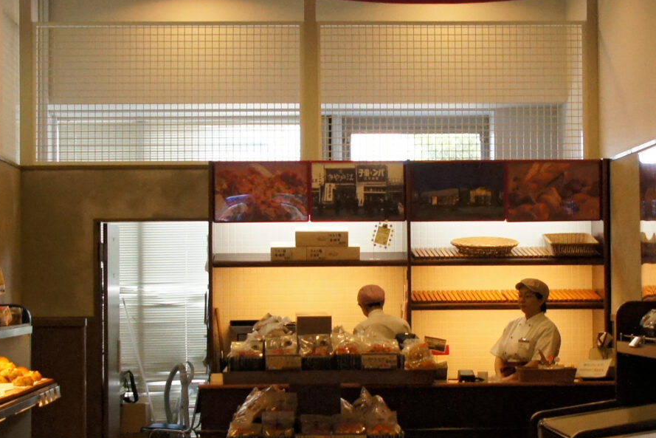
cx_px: 331
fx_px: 1731
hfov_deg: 21.5
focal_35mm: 95
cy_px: 260
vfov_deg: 14.4
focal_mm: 22
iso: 1000
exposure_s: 1/40
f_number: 6.3
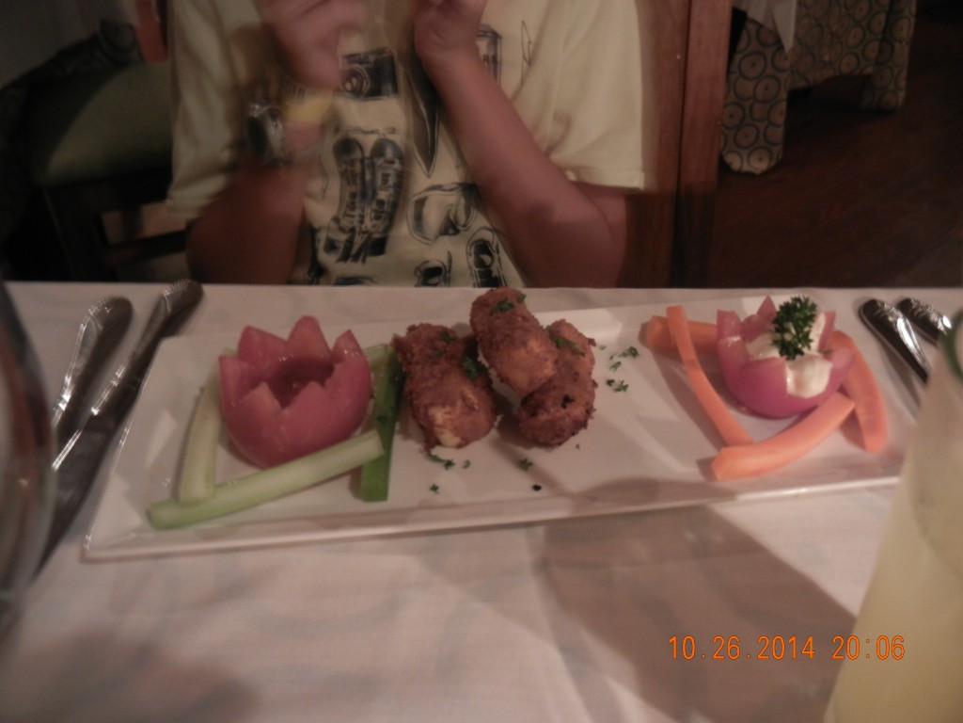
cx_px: 482
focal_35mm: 30
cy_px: 362
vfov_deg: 46.8
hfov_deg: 60.0
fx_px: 835
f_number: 3.5
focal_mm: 5.4
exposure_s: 1
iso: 362
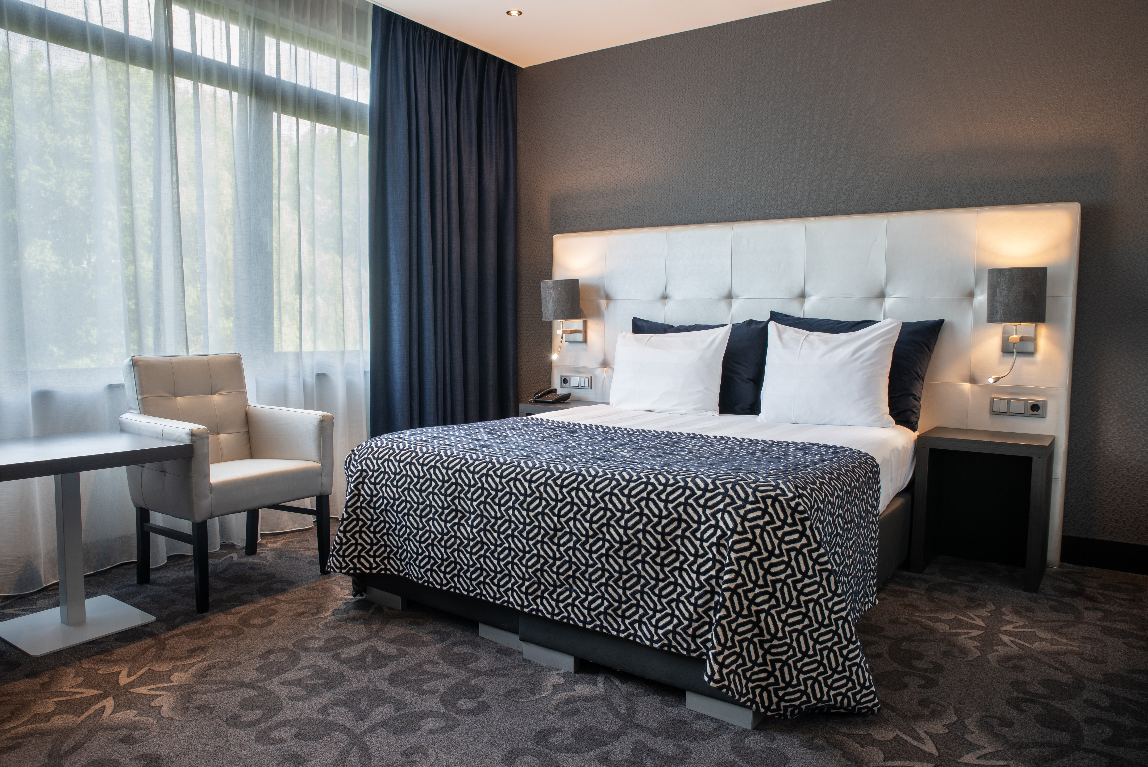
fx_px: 766
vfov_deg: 53.2
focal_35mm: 24
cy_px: 384
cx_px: 574
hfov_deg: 73.7
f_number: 8
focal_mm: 24
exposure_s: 1/8
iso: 64
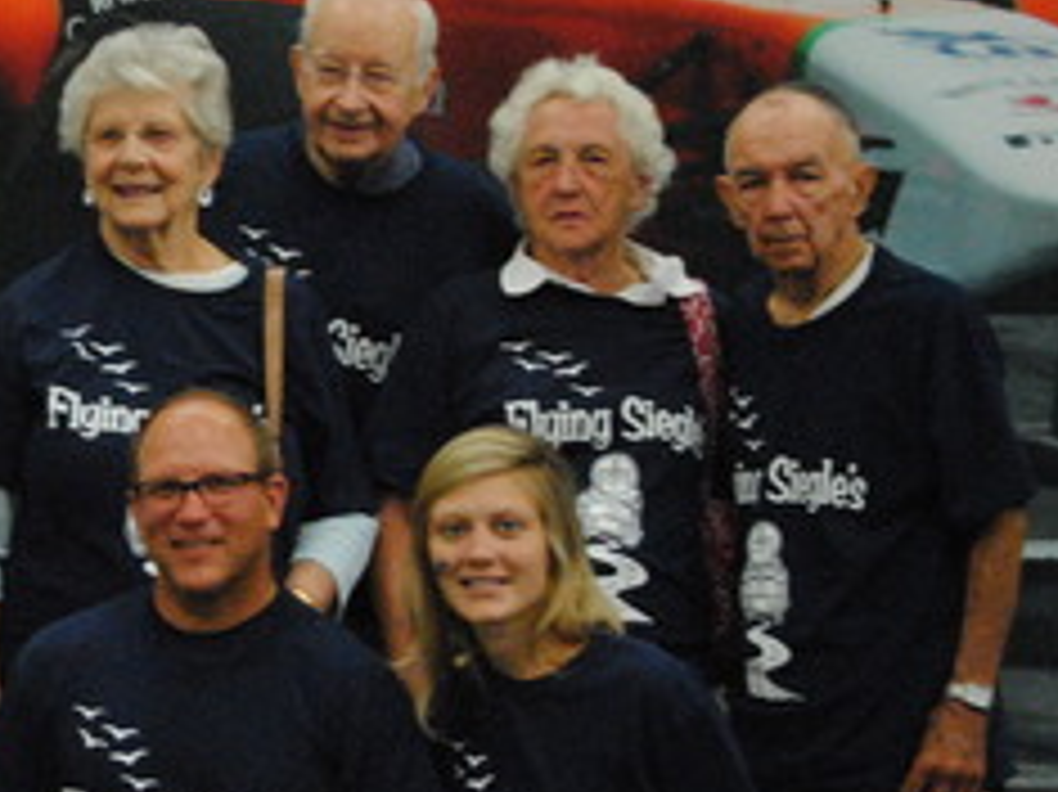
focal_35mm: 243
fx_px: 7438
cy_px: 540
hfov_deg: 8.0
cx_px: -437
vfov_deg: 6.1
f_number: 4
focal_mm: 55
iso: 1600
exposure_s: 1/80
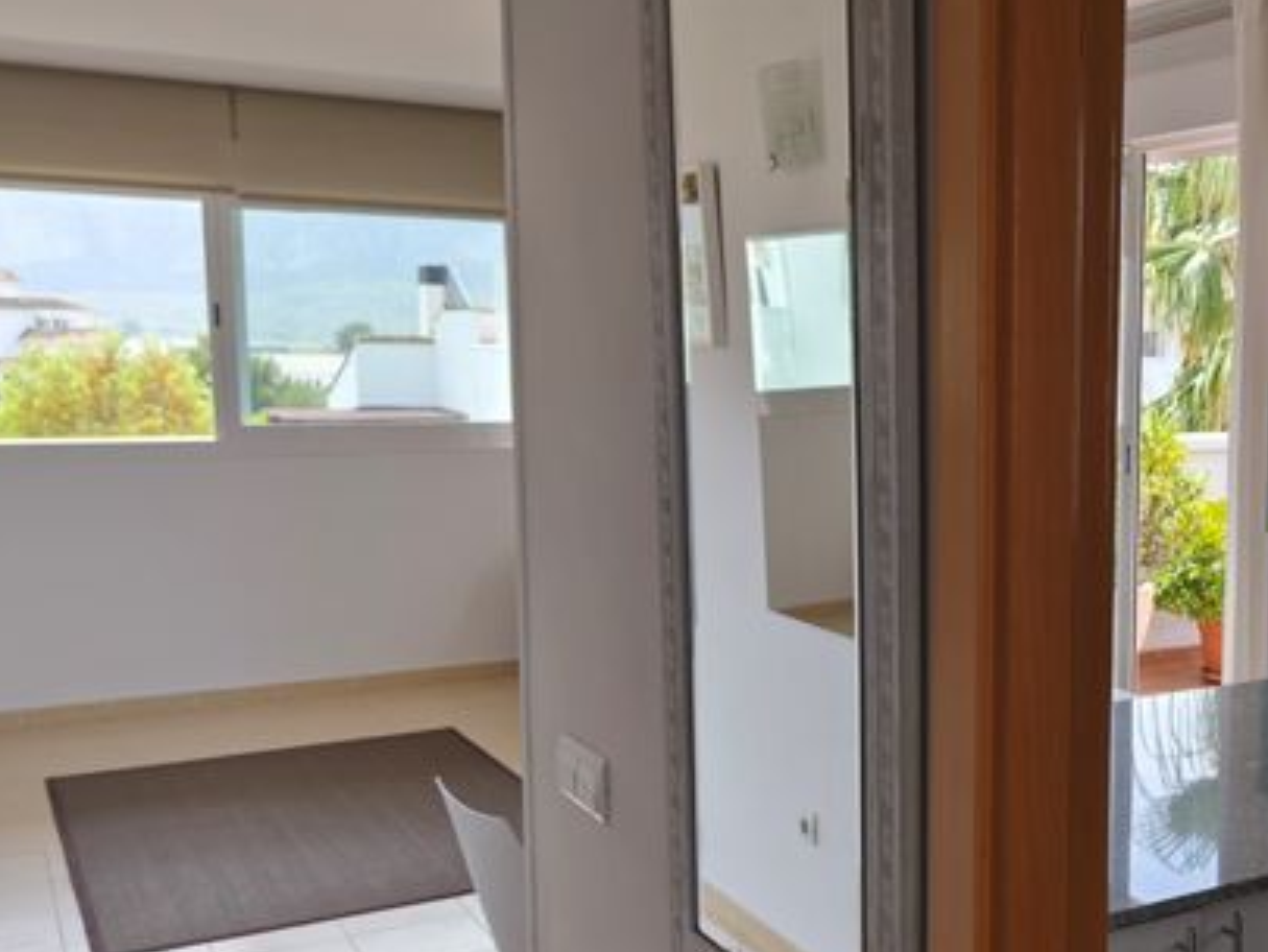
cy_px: 557
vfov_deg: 35.9
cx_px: 1072
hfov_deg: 43.8
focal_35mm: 40
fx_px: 1466
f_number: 1.65
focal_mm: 6.18
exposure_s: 1/99.9
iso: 125
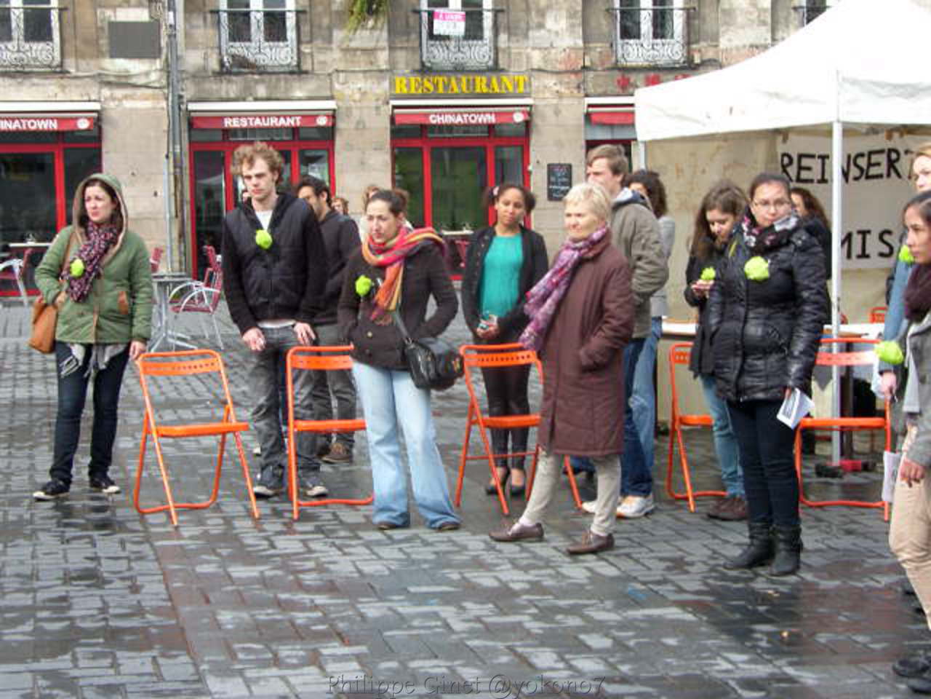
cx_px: 466
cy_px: 350
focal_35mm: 75
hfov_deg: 26.0
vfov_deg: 19.6
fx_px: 2017
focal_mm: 19.4
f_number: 3.5
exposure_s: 1/200
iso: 50
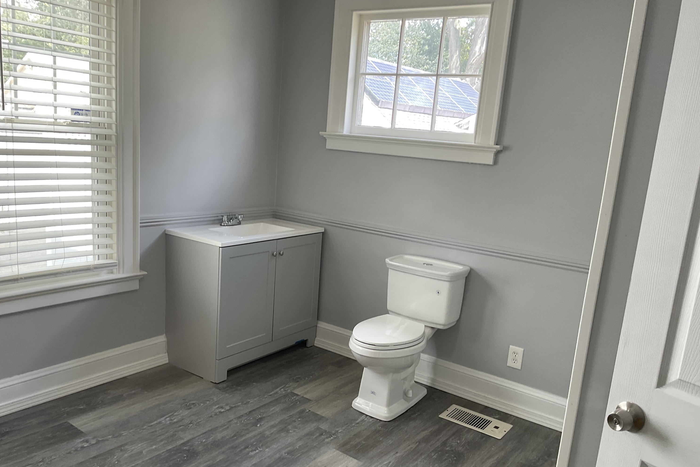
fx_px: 603
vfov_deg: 42.2
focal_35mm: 31
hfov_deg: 60.3
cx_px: 342
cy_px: 264
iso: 40
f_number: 1.8
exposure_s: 1/120
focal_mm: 3
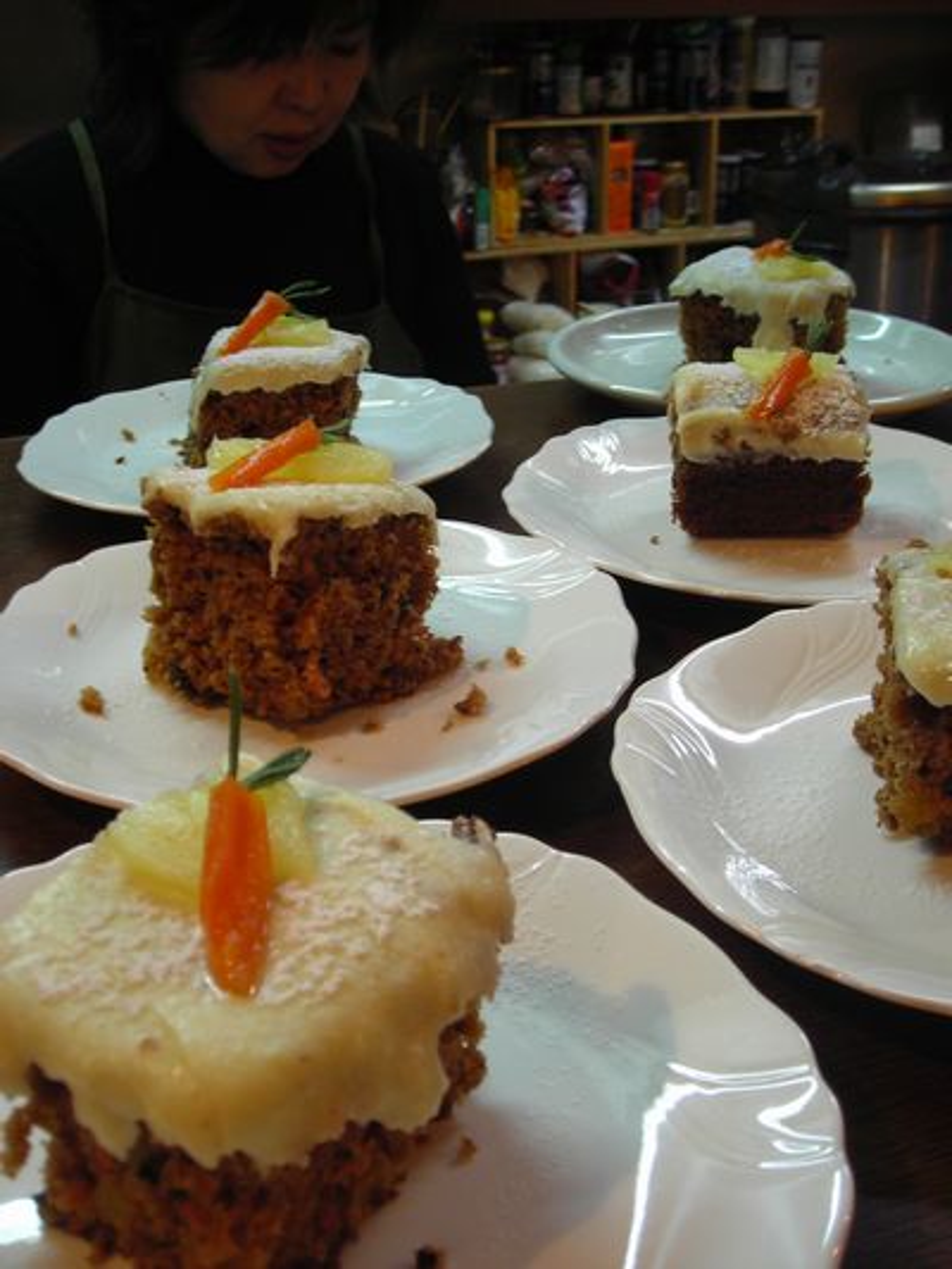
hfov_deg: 37.7
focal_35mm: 38
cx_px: 476
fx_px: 1393
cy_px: 634
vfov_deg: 49.0
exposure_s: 1/6.9
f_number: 3.2
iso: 88
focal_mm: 6.3
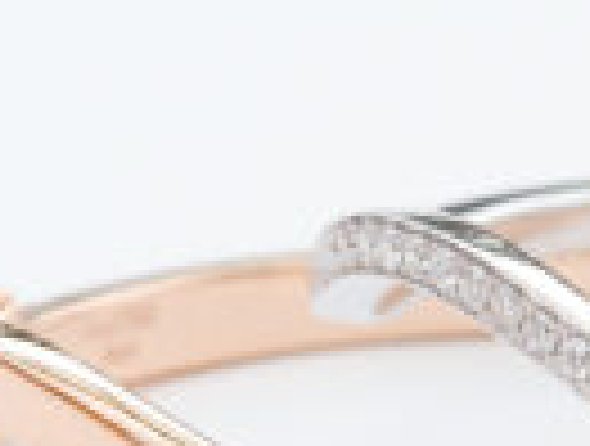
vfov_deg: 2.7
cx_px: 959
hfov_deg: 3.6
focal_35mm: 548
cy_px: 538
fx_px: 9366
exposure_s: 1/100
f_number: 9
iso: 100
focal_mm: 60
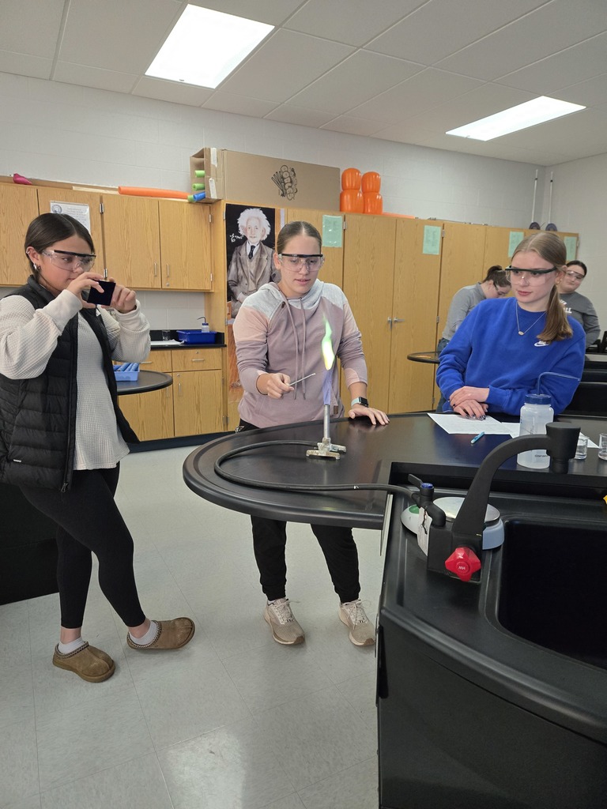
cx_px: 304
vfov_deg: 73.9
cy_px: 404
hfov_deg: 58.9
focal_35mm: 23
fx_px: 538
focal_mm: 5.4
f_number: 1.8
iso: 800
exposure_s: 1/120
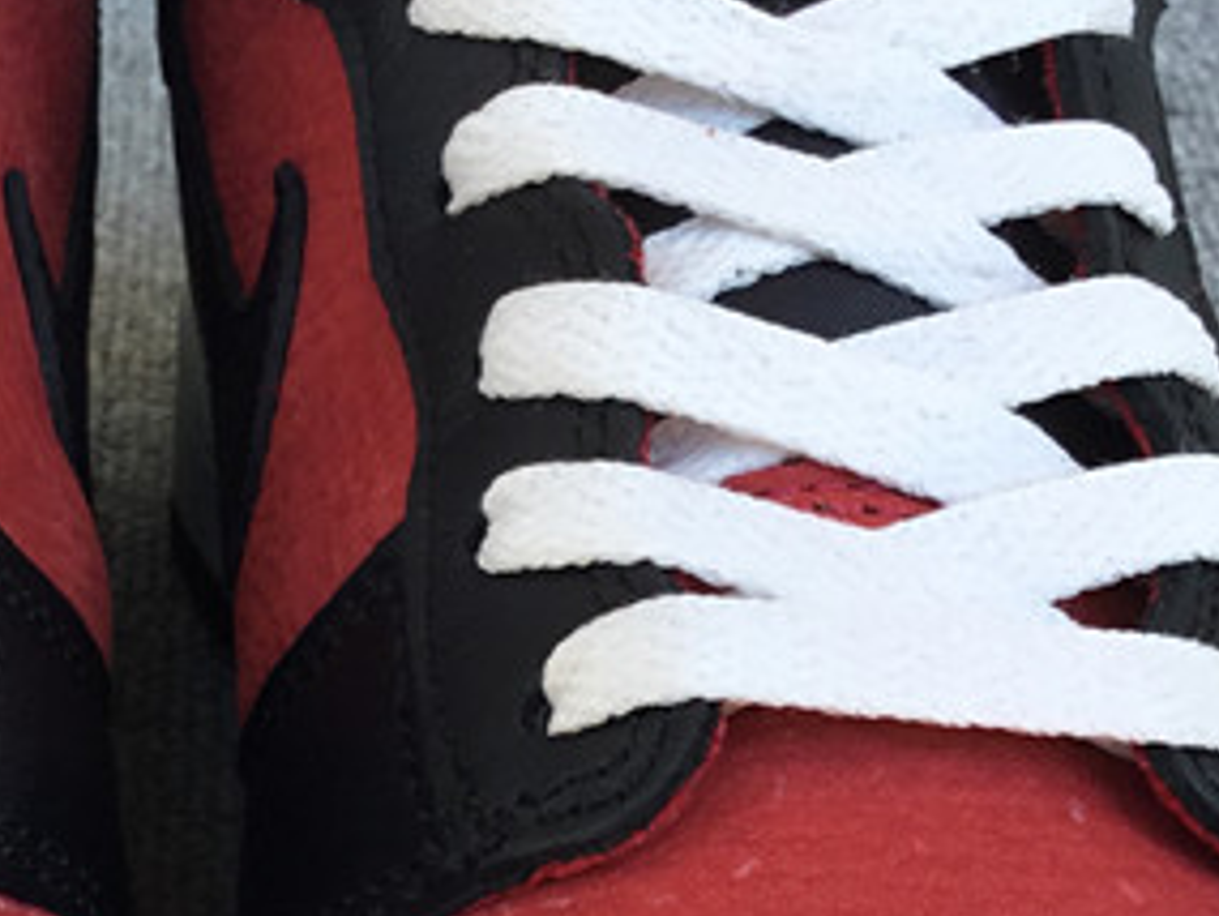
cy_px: 871
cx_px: 214
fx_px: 3453
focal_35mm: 98
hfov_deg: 19.8
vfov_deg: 14.9
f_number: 2.4
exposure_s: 1/225
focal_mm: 3.3
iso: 25
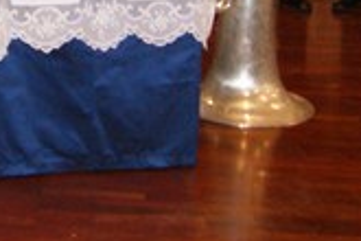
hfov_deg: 15.2
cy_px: -250
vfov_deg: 9.7
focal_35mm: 131
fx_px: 1314
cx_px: -44
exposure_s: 1/60
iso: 400
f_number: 5.6
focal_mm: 18
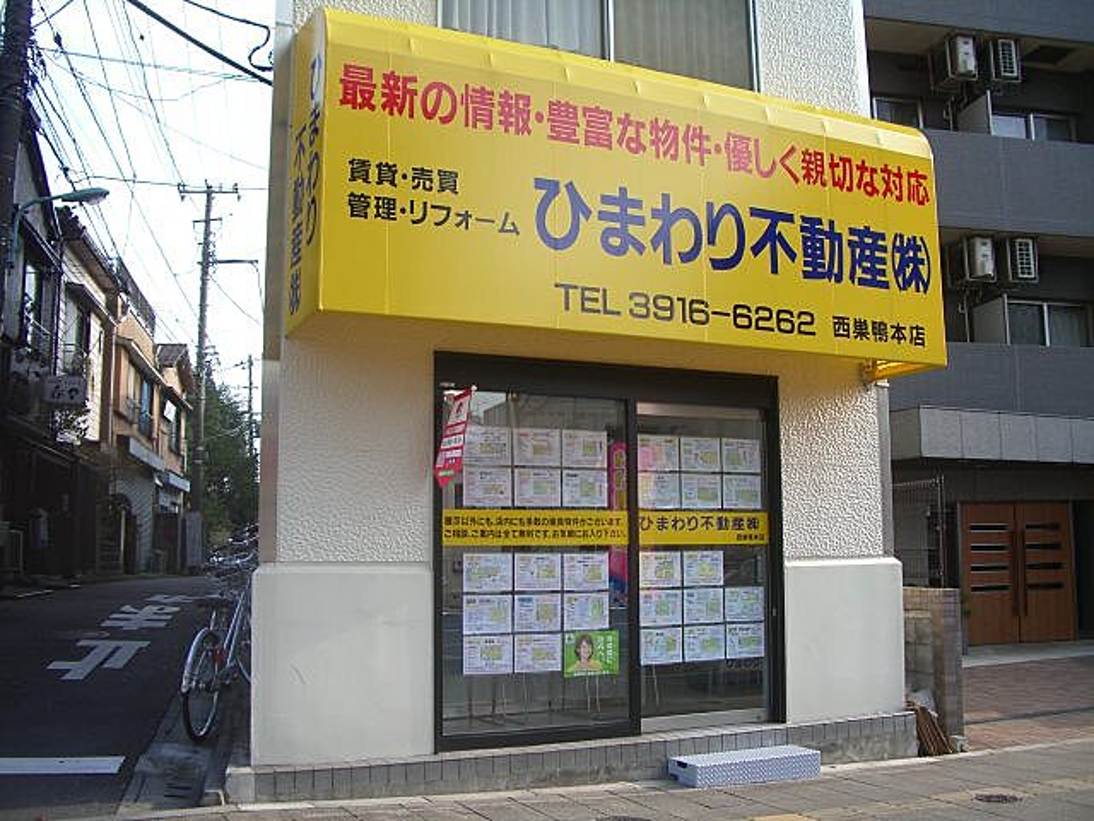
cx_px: 547
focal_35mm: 35
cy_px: 410
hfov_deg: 52.6
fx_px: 1106
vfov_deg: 40.7
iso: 80
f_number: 2.6
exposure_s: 1/250
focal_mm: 5.8
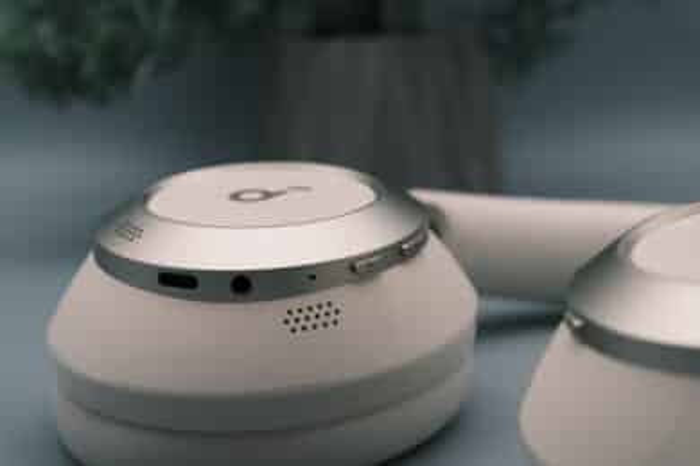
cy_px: 233
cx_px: 350
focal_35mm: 75
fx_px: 1458
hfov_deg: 27.0
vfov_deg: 18.2
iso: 500
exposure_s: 1/250
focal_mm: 50
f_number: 6.4
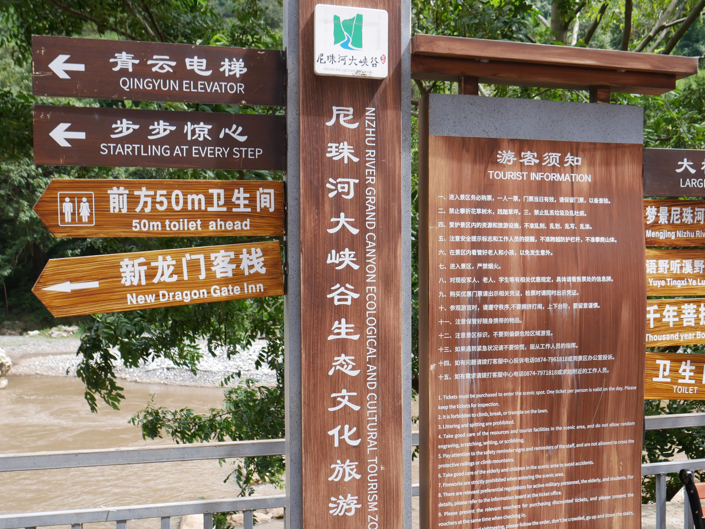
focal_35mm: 37
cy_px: 270
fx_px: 754
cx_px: 393
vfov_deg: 38.7
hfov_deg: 50.0
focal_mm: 15
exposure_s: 1/200
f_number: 5.6
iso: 200
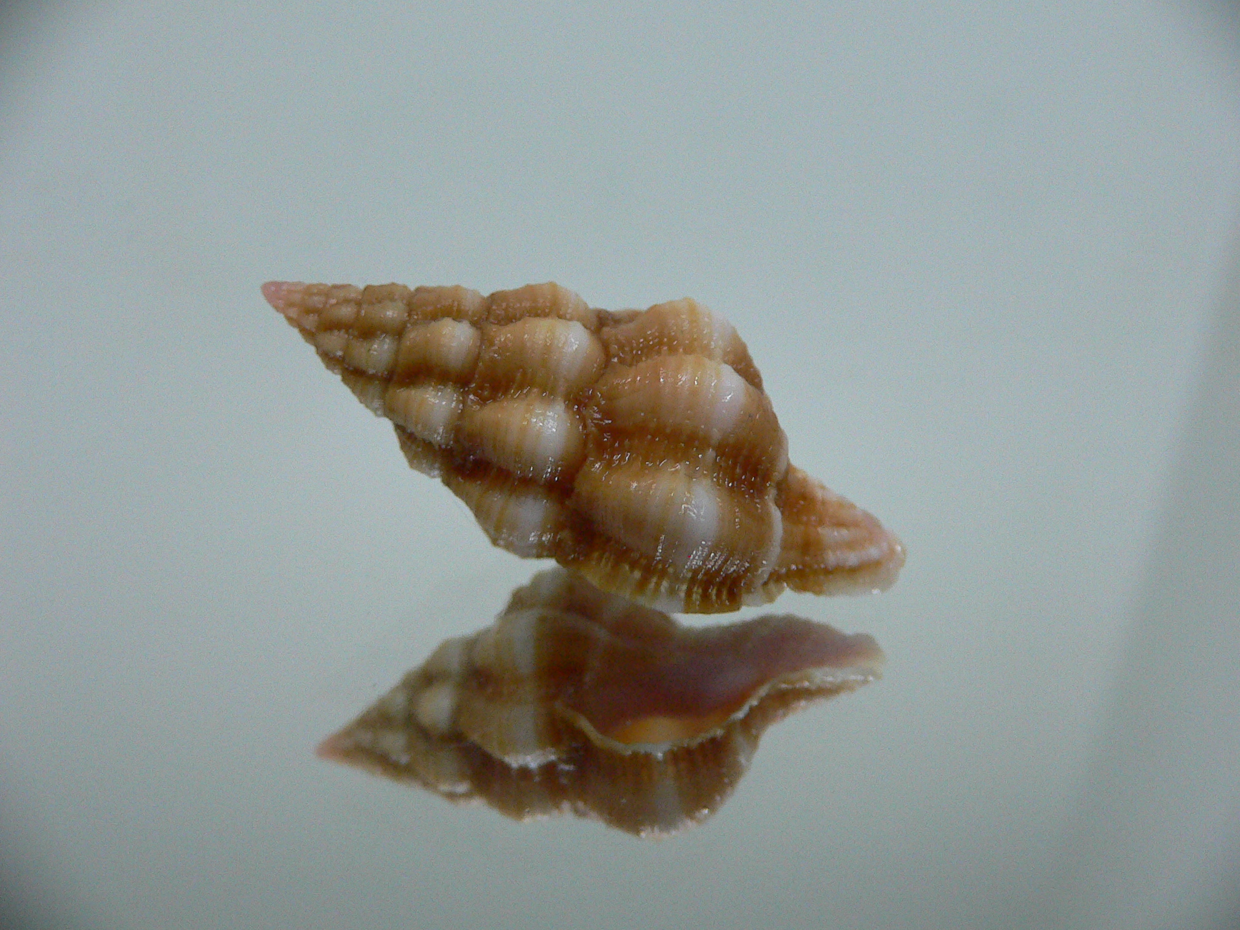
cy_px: 465
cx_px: 620
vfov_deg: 40.7
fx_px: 1254
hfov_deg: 52.6
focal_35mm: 35
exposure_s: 1/60
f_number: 2.8
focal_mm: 4.6
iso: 200
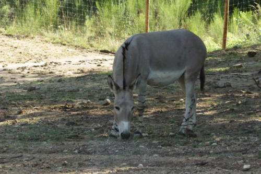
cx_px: 130
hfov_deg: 10.6
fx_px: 1413
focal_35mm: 195
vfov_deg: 7.0
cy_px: 87
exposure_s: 1/200
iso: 6400
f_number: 20
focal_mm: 130
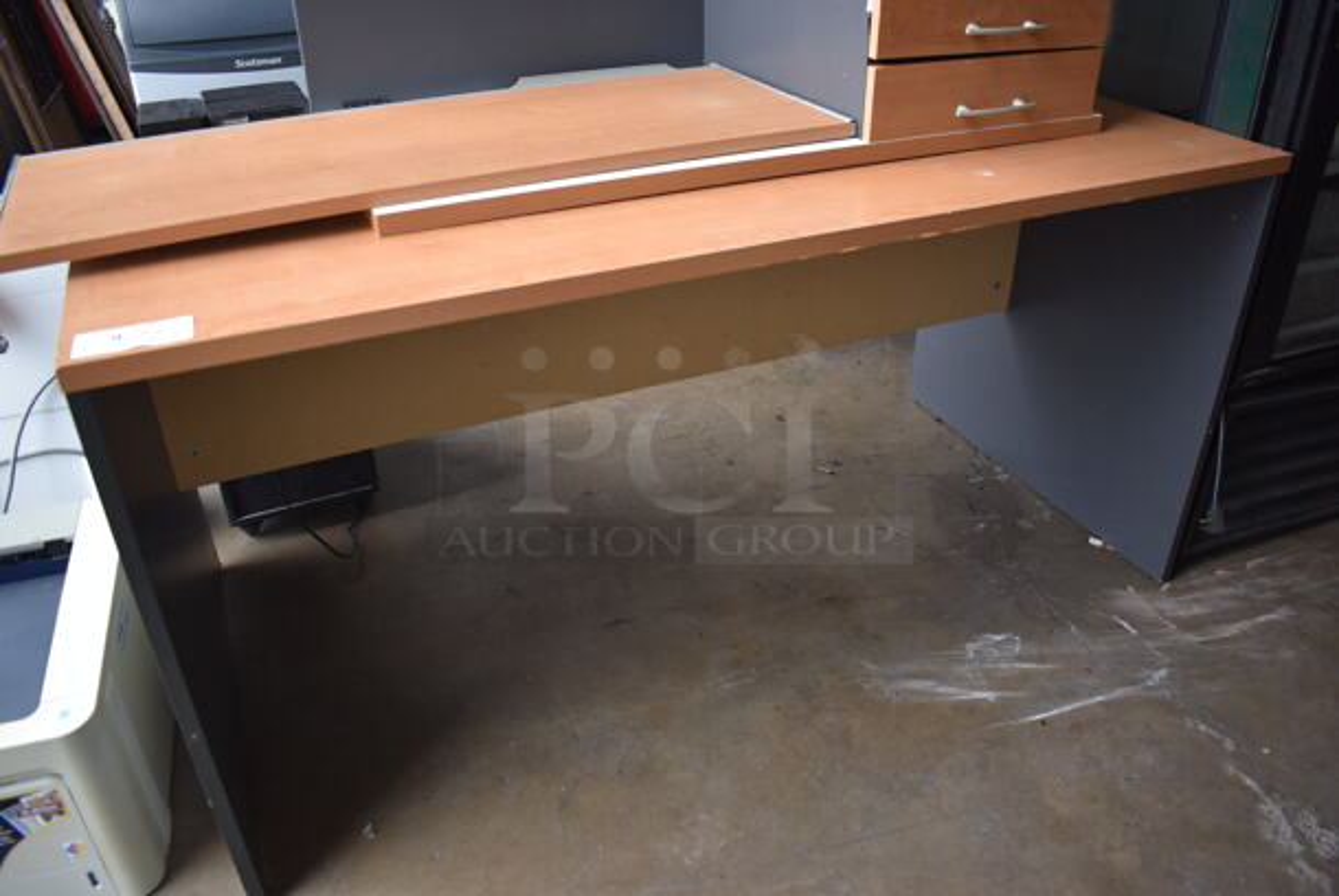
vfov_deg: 48.0
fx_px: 1005
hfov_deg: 67.3
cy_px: 448
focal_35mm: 27
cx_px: 670
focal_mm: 18
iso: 560
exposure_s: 1/250
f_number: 3.5
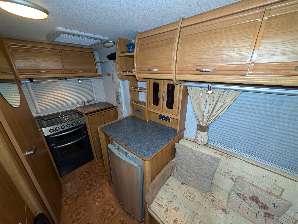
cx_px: 149
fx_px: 103
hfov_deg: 110.5
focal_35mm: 12
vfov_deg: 94.6
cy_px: 112
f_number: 1.7
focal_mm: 2.02
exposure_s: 1/33.3
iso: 50
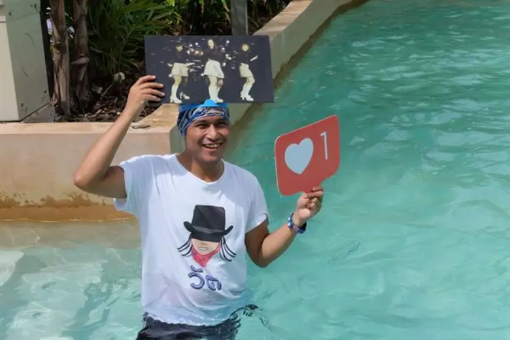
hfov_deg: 27.0
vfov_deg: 18.2
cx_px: 255
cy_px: 170
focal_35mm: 75
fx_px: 1062
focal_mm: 50
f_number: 11
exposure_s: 1/420
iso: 400
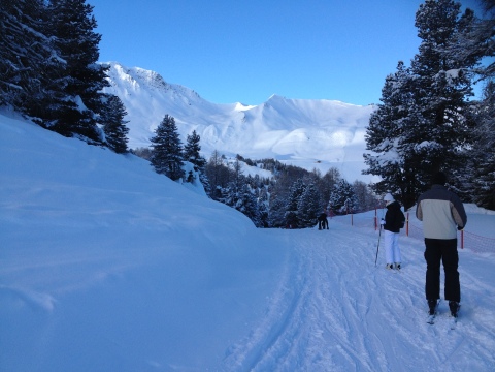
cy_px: 186
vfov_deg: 40.7
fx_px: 500
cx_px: 248
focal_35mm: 35
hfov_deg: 52.6
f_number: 2.4
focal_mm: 4.28
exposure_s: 1/890
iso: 50
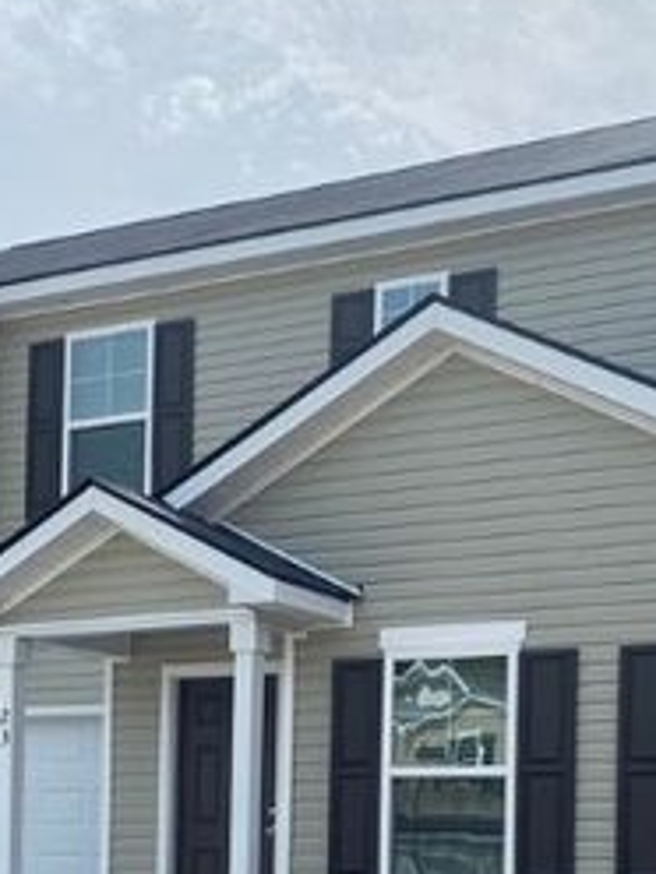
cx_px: 328
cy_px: 848
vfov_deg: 26.5
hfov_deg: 21.0
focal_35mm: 70
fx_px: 1769
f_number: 1.8
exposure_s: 1/4808
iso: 32
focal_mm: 4.25
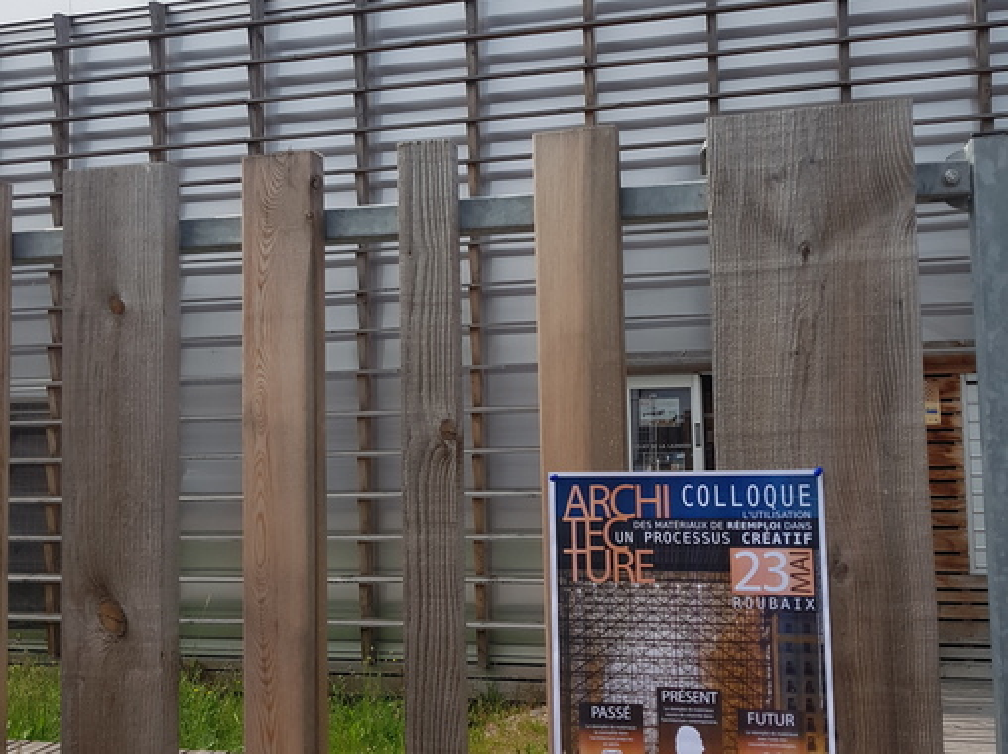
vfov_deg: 53.0
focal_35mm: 26
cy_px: 377
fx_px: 756
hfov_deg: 67.4
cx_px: 504
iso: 50
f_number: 1.7
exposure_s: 1/3032
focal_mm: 4.2
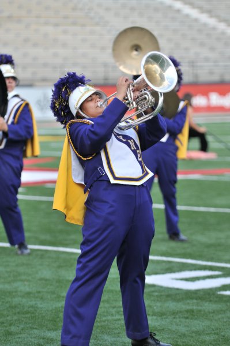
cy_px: 173
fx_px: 1872
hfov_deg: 7.0
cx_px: 115
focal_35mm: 195
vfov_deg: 10.6
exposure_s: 1/640
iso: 200
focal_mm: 130
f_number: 2.8
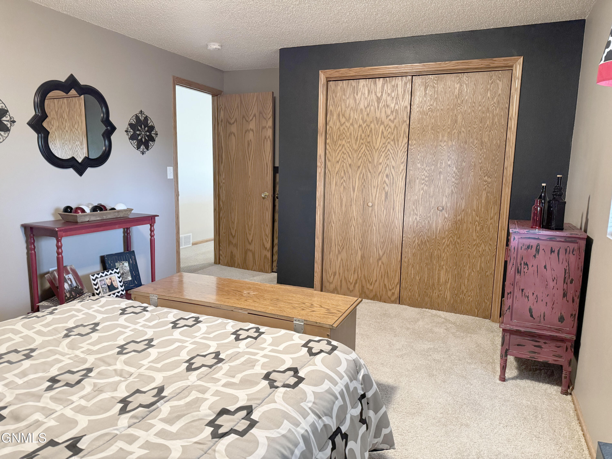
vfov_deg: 56.8
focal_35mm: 24
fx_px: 424
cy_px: 230
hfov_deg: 71.6
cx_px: 306
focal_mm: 6.76
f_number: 1.78
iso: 640
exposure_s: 1/60
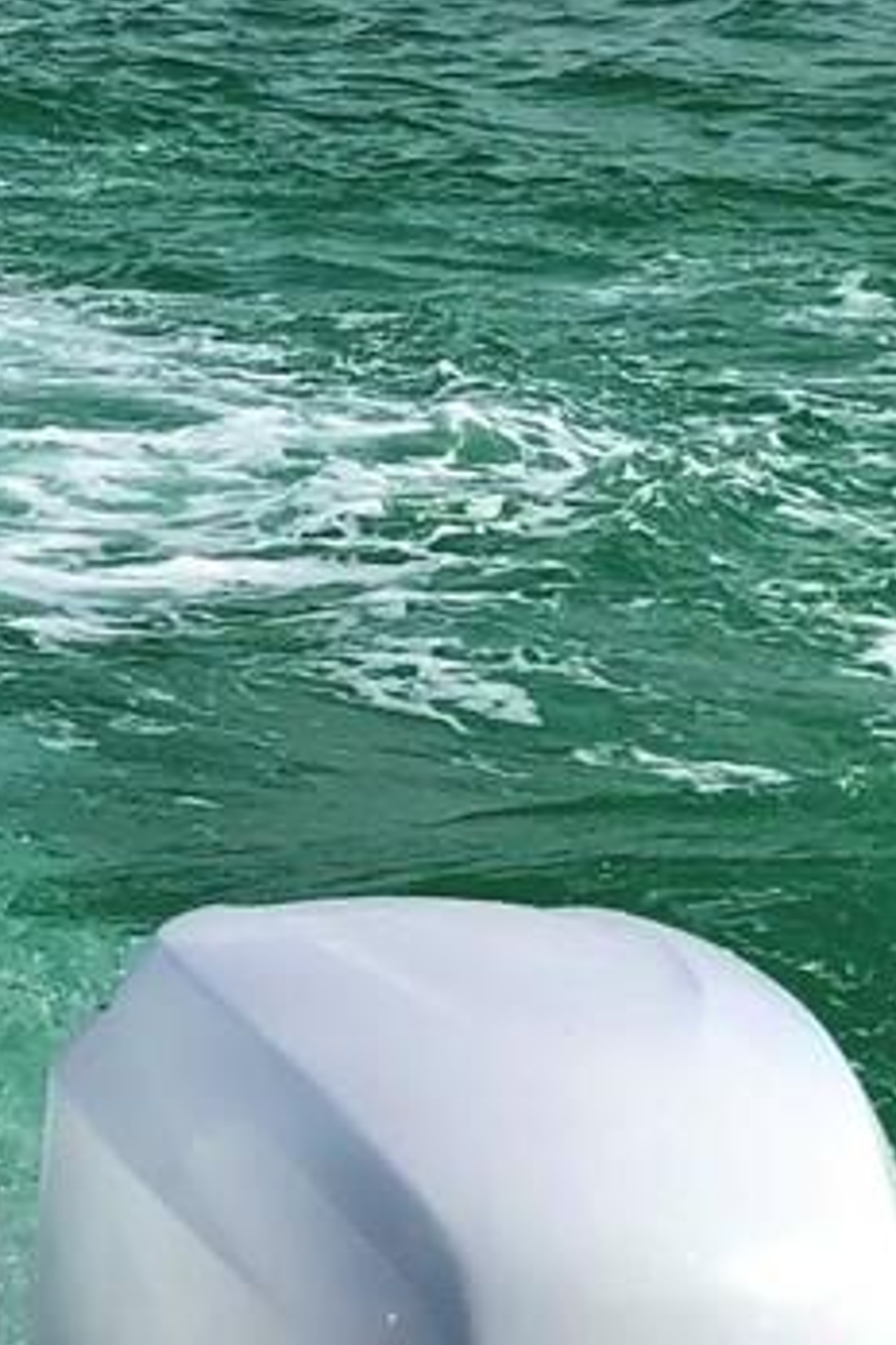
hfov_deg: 9.8
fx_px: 5002
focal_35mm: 134
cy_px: -417
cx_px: -579
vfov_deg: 14.6
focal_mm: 4
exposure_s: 1/4878
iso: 20
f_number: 1.8
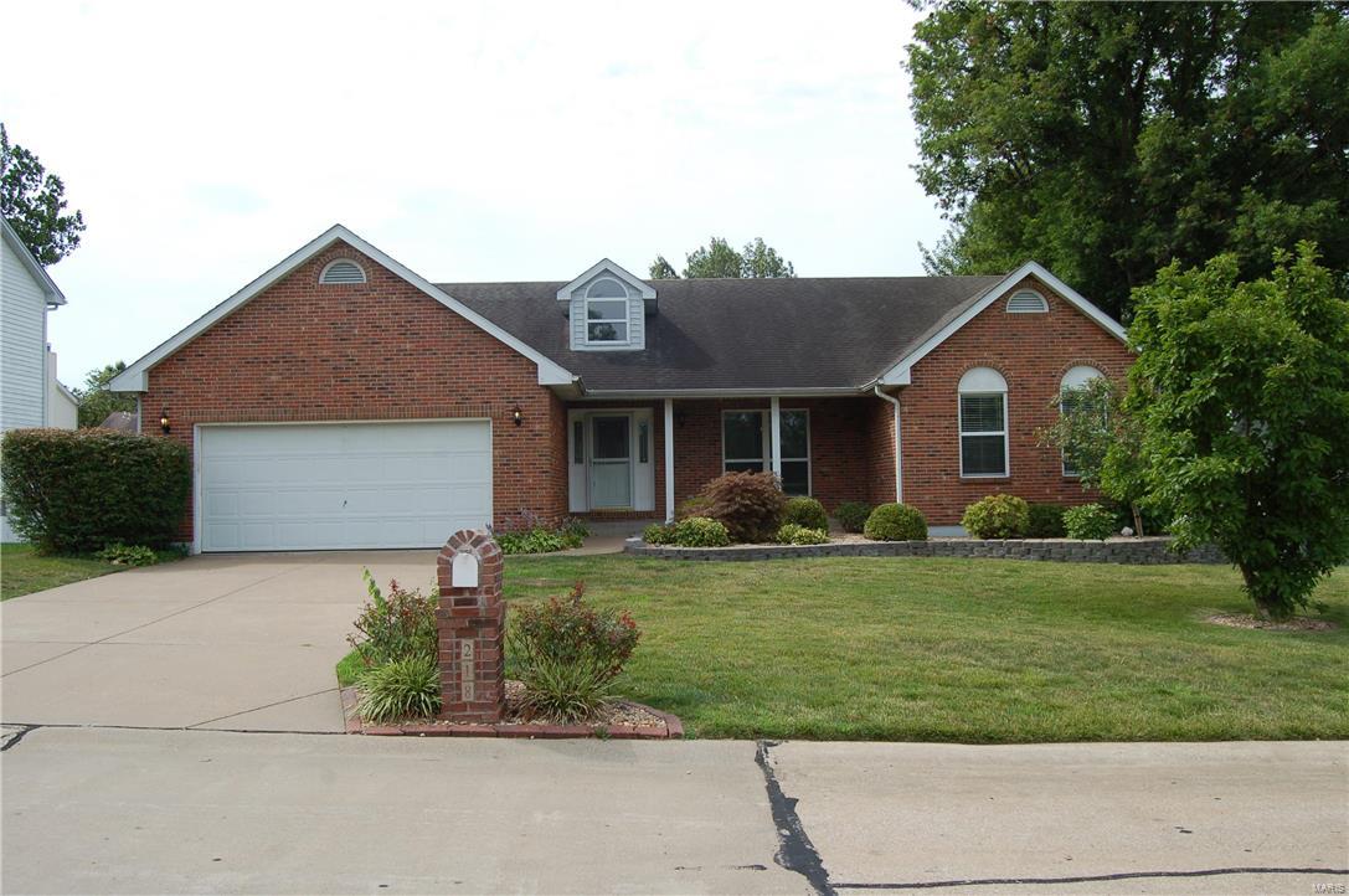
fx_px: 1123
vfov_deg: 43.5
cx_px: 674
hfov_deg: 62.0
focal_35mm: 30
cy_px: 448
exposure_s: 1/320
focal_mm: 20
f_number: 9
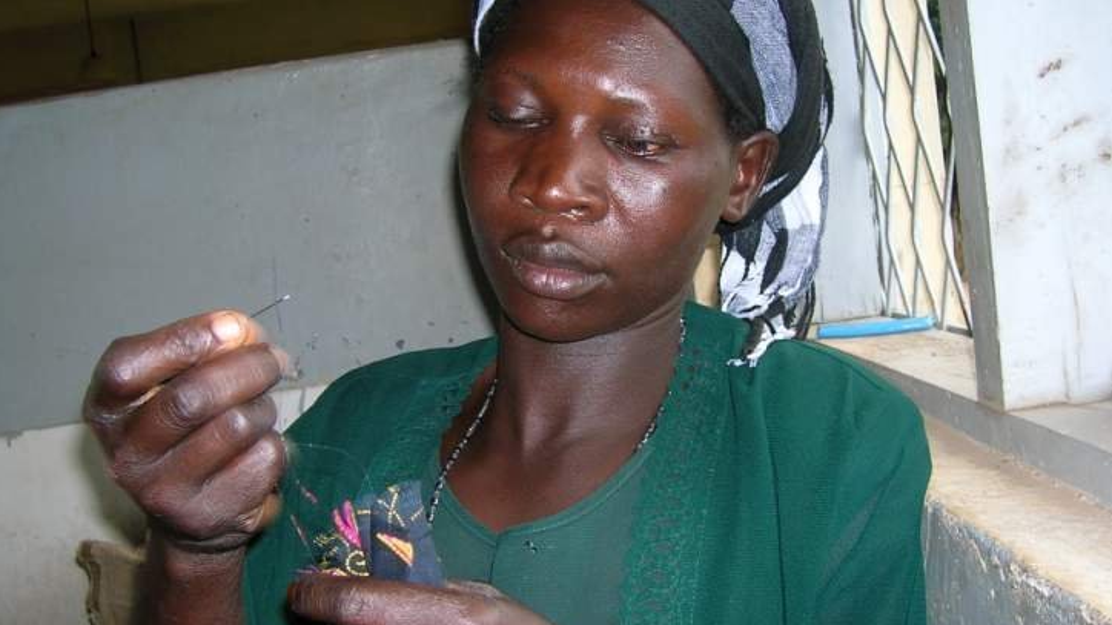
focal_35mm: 46
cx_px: 561
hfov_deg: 44.6
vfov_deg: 26.0
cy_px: 319
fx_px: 1356
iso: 50
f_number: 2.9
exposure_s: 1/60.1
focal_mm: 5.7
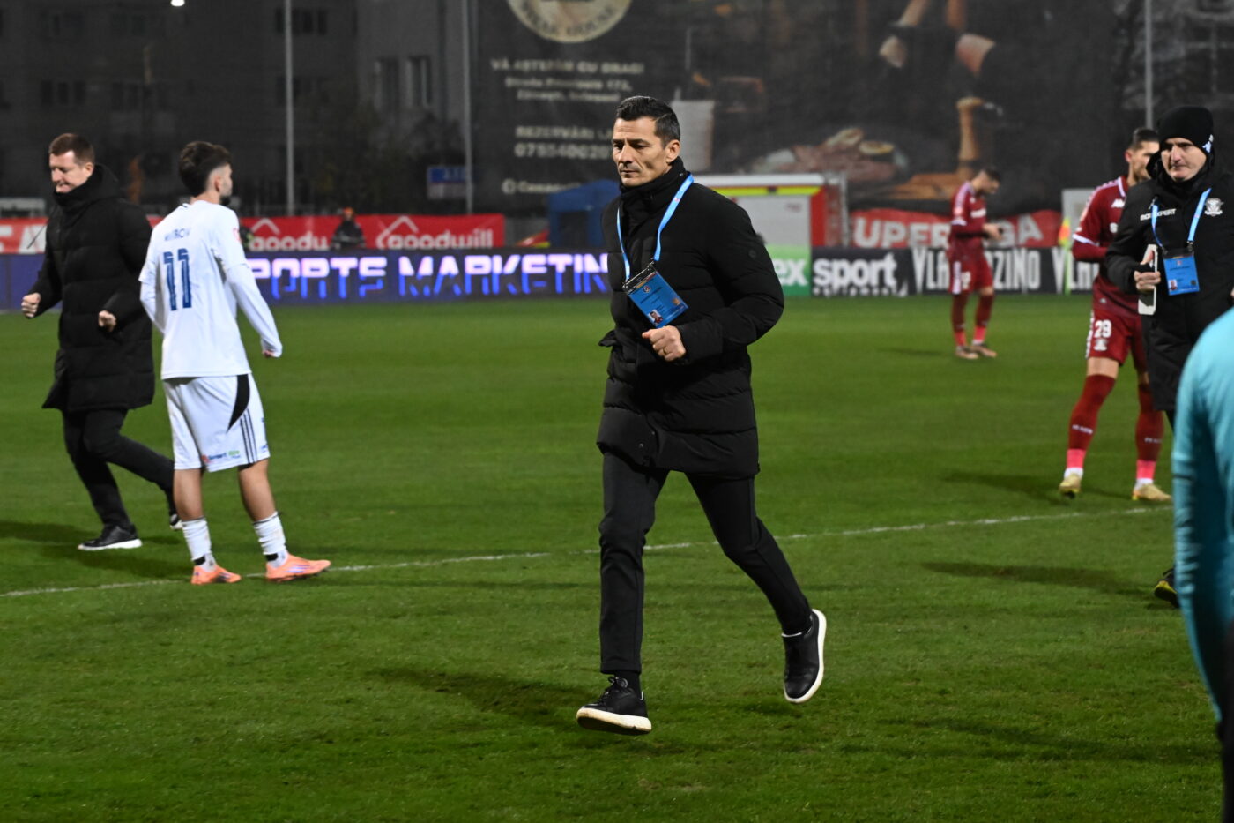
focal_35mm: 116
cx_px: 617
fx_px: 3975
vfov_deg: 11.8
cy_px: 412
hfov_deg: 17.6
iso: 6400
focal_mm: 116
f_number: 5.6
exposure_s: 1/500
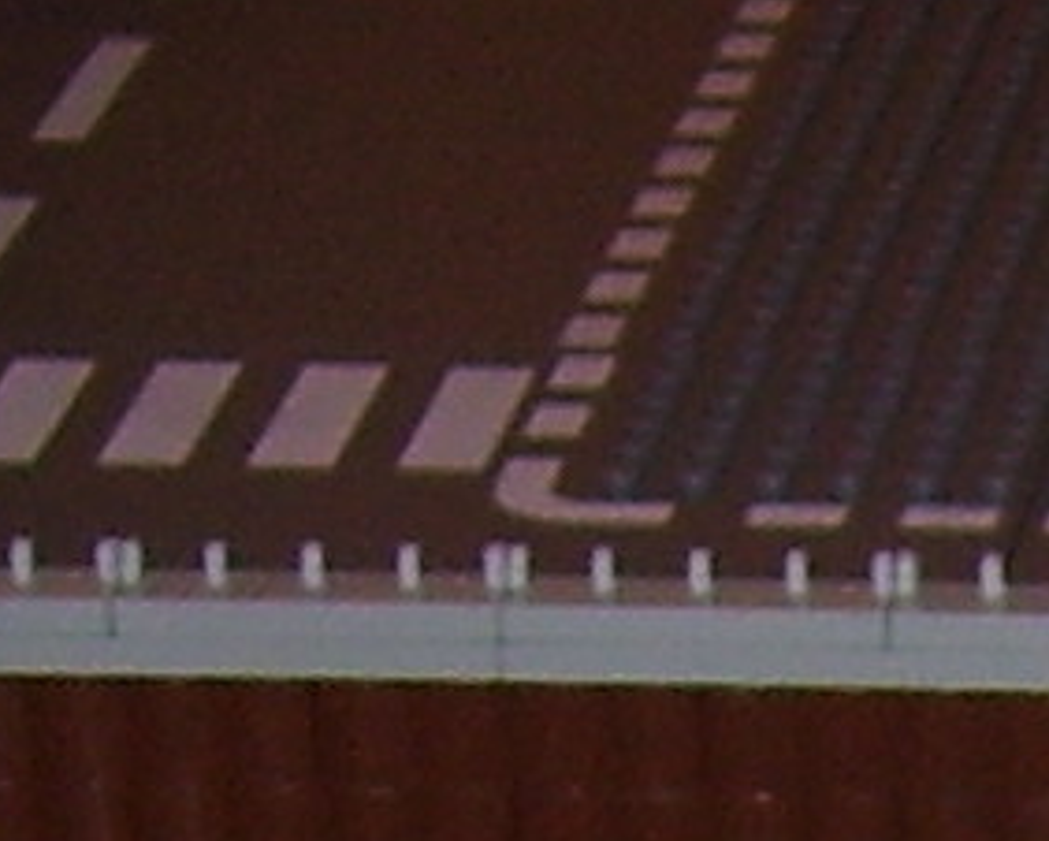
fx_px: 8916
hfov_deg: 6.3
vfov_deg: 5.0
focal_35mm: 287
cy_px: 2869
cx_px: 2805
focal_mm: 6
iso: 80
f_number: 2.7
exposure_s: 1/60
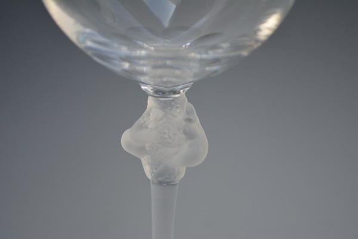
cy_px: 120
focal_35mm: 82
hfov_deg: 24.6
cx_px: 179
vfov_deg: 16.6
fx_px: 820
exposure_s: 1/125
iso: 220
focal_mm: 55
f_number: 5.6
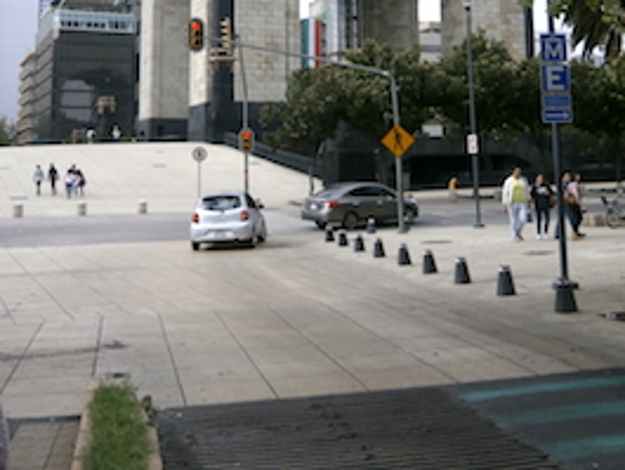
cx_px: 325
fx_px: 885
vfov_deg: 28.6
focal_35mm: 49
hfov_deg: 38.9
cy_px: 51
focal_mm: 4.7
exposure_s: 1/1000
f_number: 2.8
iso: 100
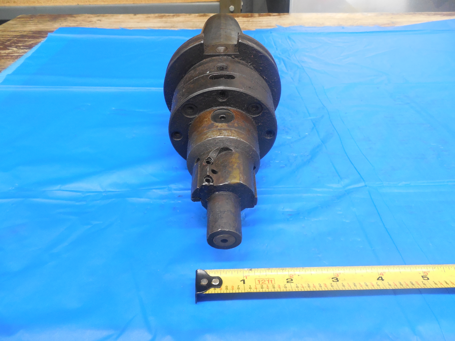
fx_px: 329
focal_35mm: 25
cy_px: 170
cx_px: 228
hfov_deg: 69.4
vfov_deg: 54.9
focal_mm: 4.5
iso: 400
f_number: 3.3
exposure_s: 1/25
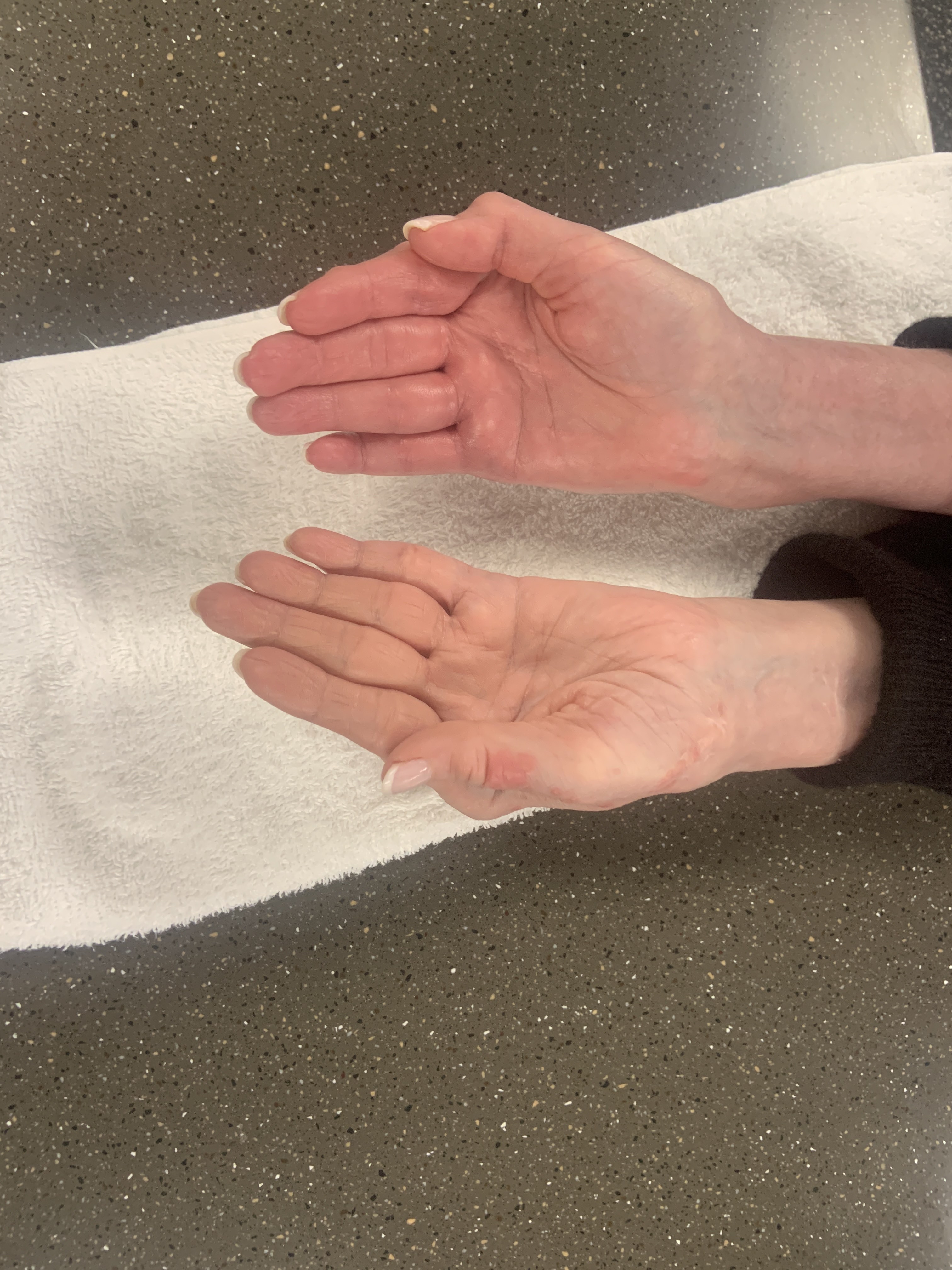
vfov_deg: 67.3
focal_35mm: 26
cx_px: 476
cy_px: 635
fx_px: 953
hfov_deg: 53.1
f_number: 1.8
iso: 125
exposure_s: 1/60
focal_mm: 4.25
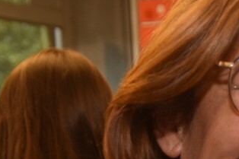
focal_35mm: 132
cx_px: 264
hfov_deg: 15.1
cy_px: 205
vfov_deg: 10.2
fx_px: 876
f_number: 3.5
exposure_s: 1/50
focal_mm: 24
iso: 400
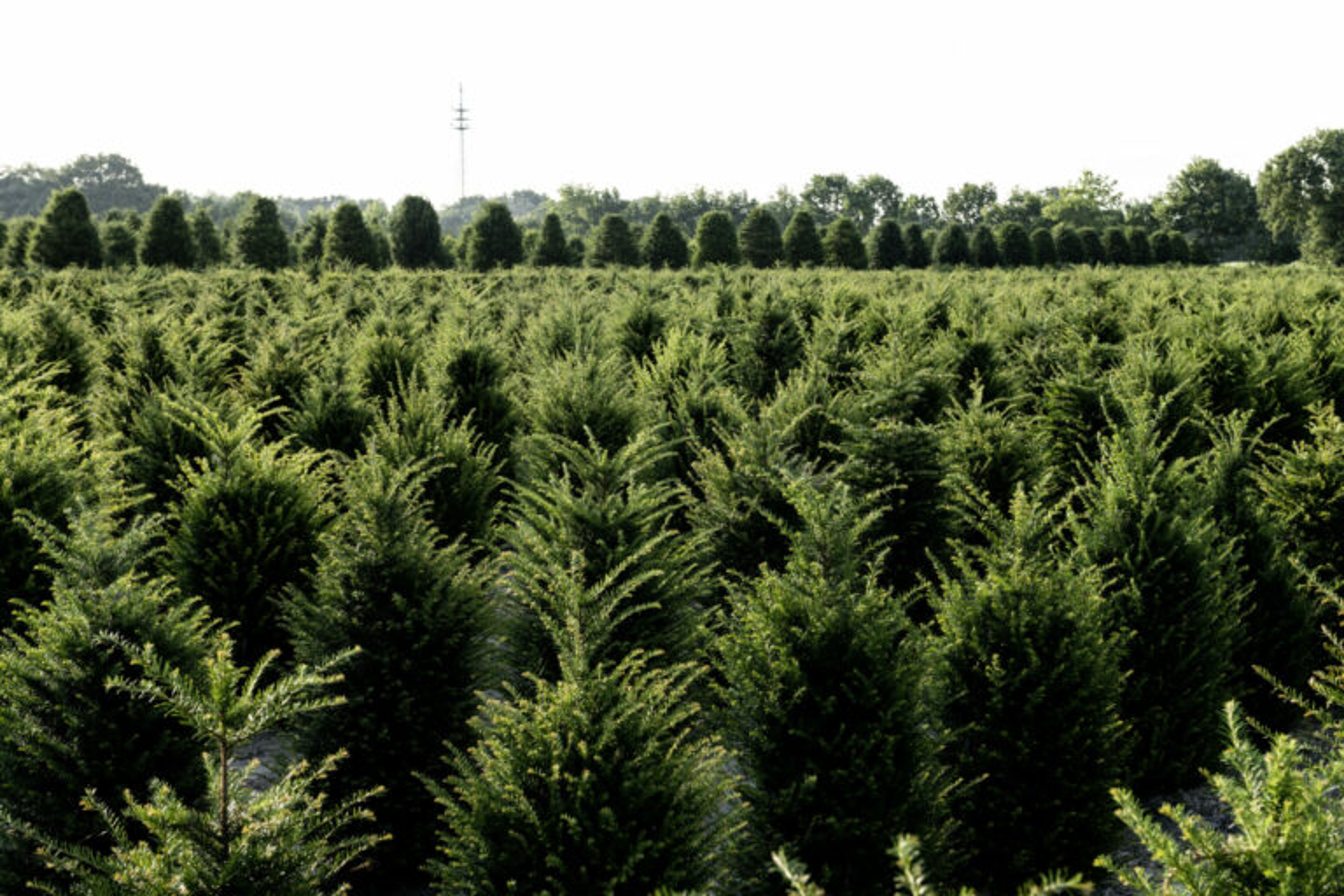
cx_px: 672
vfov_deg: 24.6
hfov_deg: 36.2
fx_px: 2053
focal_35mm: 55
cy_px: 448
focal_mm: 55
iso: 400
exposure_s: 1/160
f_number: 9
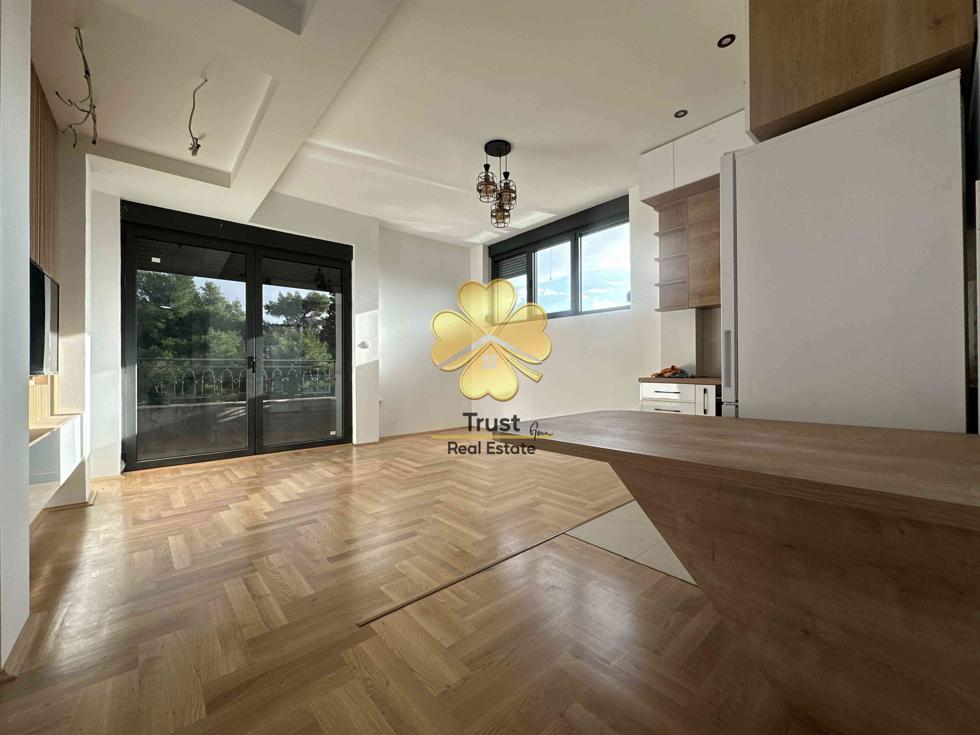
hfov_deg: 102.1
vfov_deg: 85.7
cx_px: 490
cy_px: 368
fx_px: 396
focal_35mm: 14
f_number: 2.2
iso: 40
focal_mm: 2.22
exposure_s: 1/219
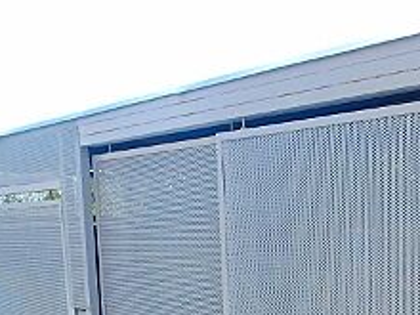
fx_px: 740
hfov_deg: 31.0
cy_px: 416
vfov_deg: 21.6
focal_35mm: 61
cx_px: 330
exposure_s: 1/320
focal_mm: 3.7
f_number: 3.5
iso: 125
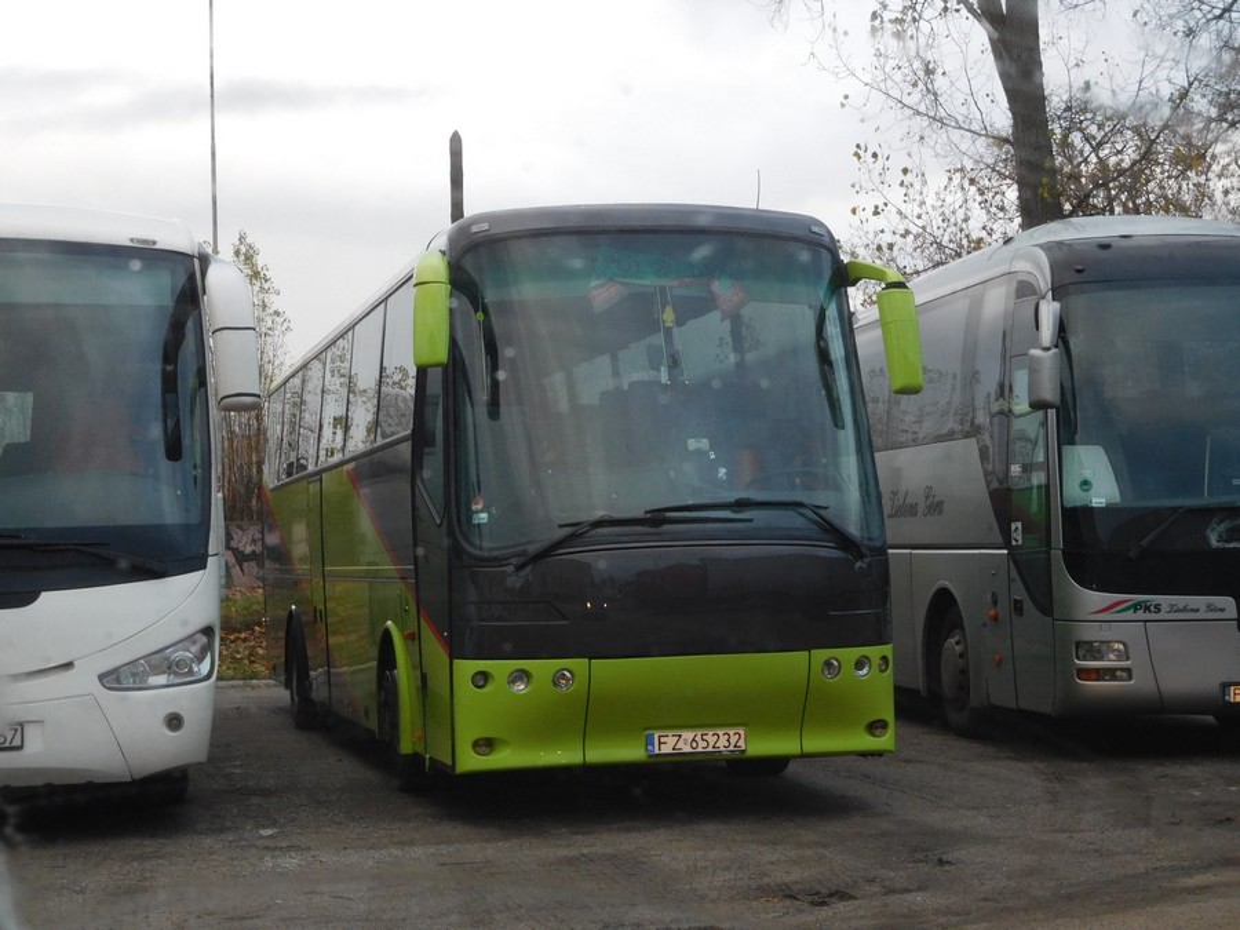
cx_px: 620
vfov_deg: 23.7
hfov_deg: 31.2
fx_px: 2221
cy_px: 465
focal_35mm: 62
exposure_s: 1/30
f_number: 4.4
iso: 200
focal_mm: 11.1
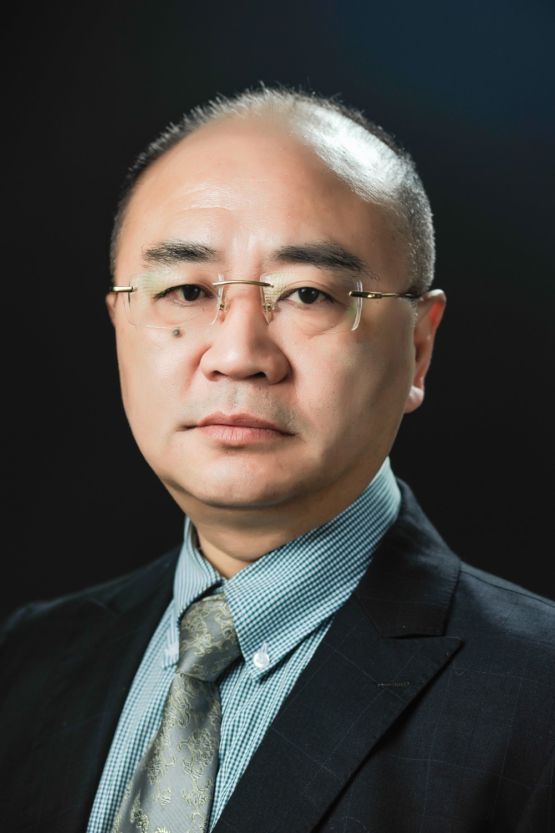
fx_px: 2893
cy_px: 416
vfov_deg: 16.4
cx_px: 278
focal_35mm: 125
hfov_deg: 11.0
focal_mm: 125
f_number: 5
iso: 100
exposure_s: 1/125
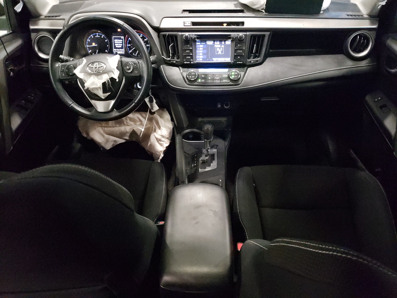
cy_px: 149
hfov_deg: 67.3
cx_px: 198
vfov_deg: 53.1
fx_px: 298
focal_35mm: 26
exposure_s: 1/25
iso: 1313
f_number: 1.5
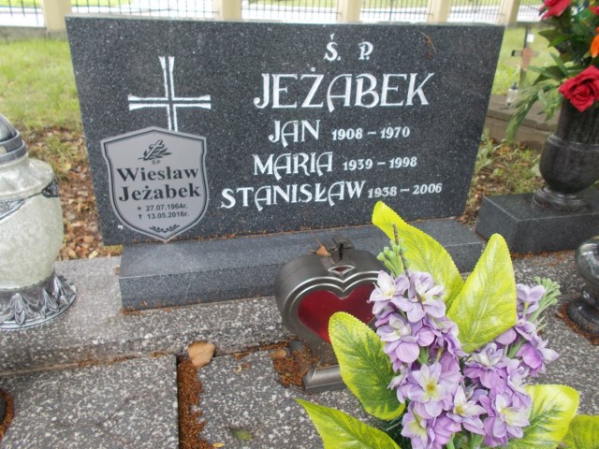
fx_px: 450
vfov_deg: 53.1
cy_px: 224
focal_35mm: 26
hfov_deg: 67.3
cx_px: 300
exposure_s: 1/25
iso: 80
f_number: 3.2
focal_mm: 4.6
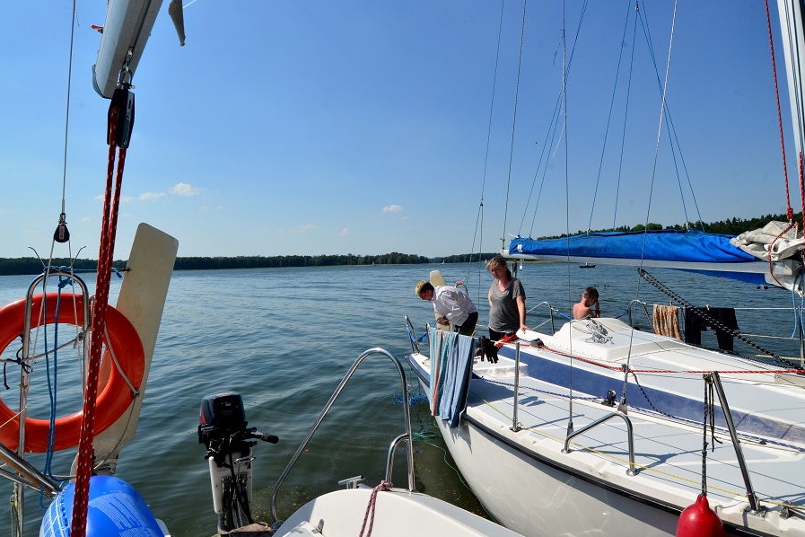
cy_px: 241
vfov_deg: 61.8
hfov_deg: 83.9
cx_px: 424
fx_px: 447
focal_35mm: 20
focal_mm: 12
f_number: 14
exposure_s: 1/500
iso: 400
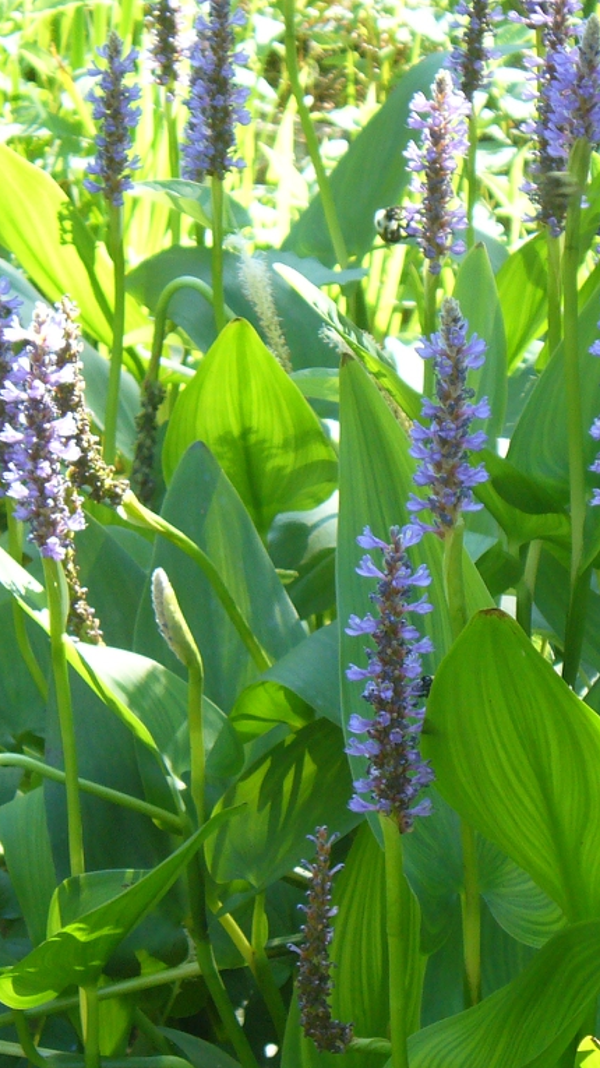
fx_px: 4415
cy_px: 533
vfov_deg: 13.8
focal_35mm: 156
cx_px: 393
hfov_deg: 7.8
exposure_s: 1/50
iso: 100
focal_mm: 12.8
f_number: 3.3
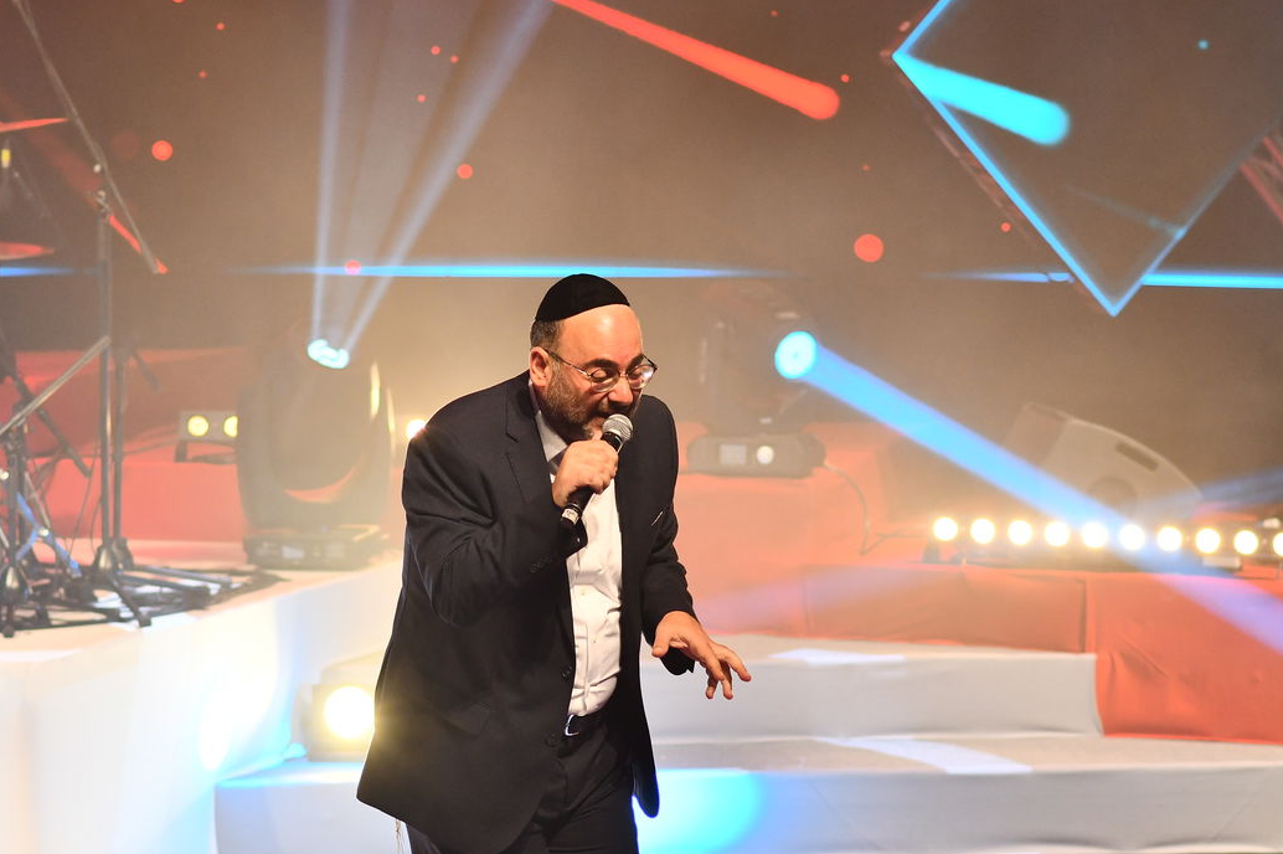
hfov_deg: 12.0
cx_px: 525
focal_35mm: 172
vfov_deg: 8.0
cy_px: 497
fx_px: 6126
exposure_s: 1/320
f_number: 2.8
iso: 640
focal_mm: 85
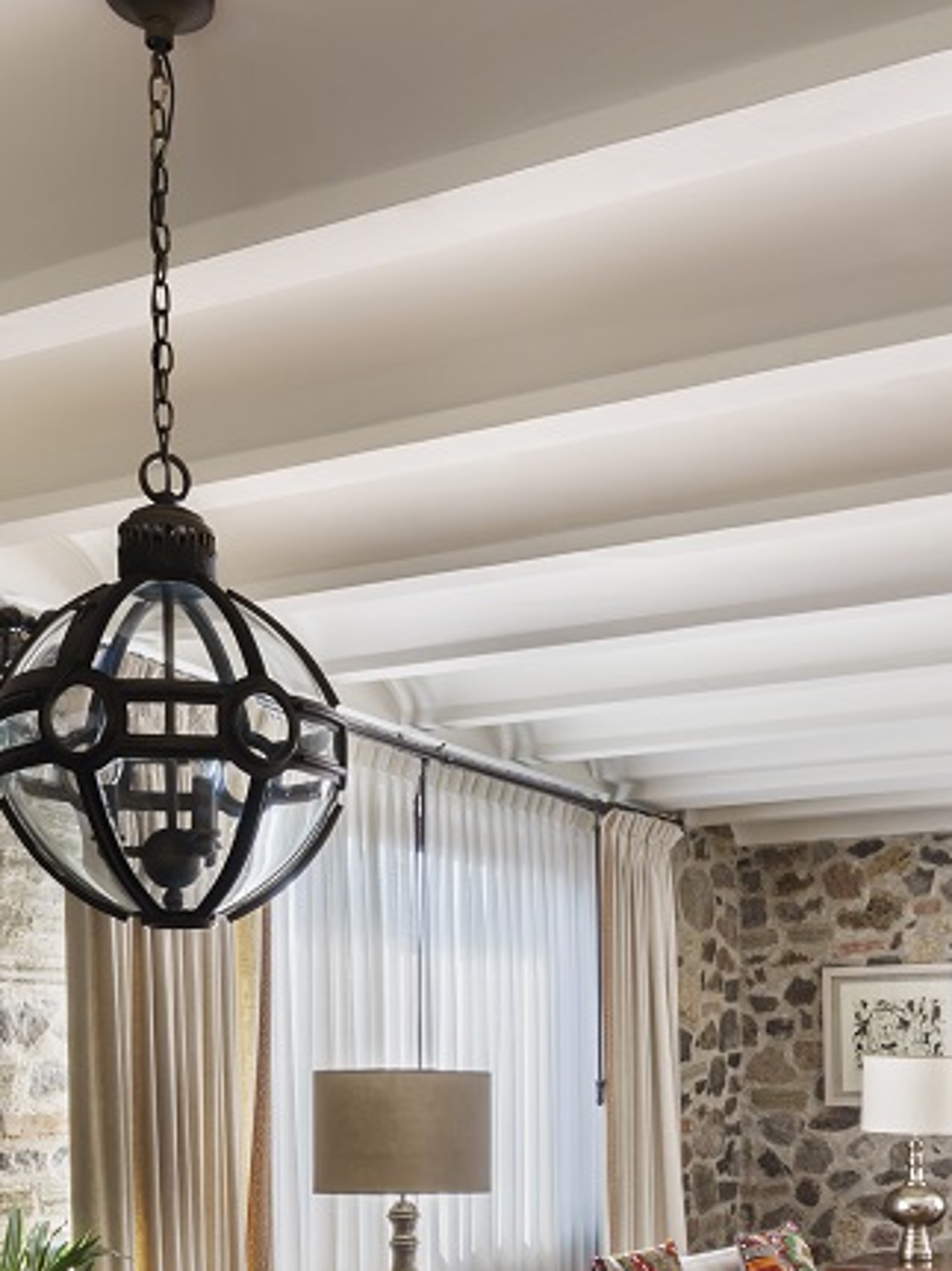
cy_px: 1222
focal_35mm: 50
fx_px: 1834
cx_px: 554
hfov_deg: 29.0
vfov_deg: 35.2
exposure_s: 2
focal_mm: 16
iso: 100
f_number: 11
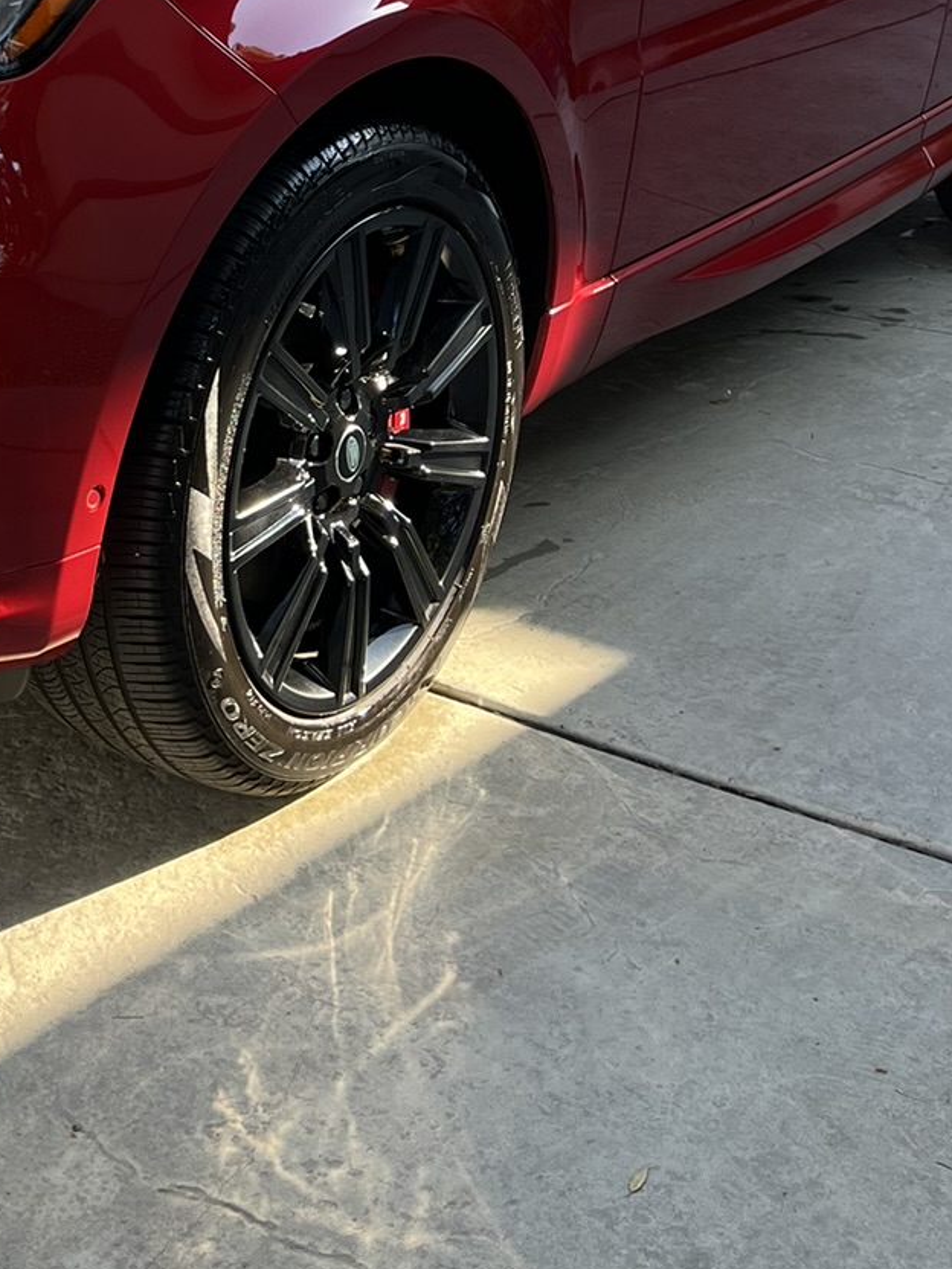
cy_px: 131
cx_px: 99
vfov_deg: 29.1
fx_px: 2347
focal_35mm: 64
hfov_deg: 22.4
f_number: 1.5
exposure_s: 1/395
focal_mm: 5.7
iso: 50
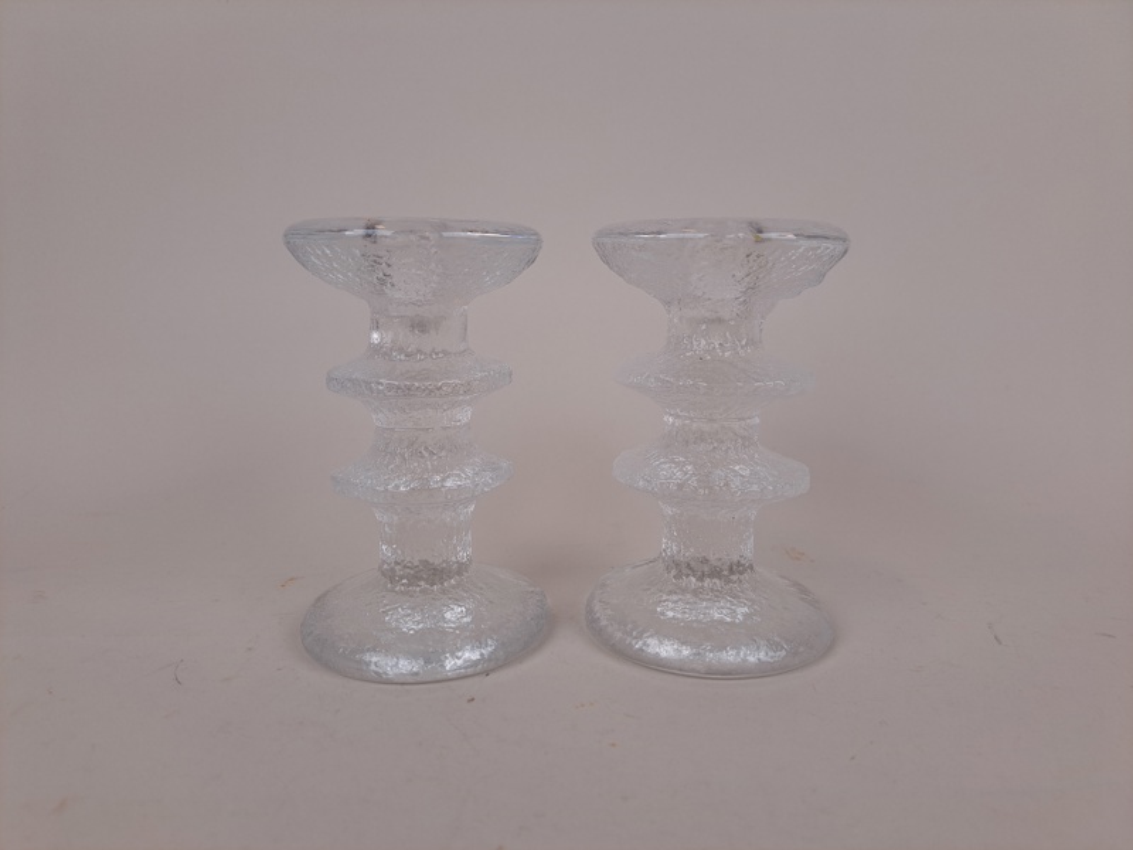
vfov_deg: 56.8
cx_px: 566
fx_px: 786
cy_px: 425
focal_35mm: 24
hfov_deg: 71.6
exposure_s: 1/120
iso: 50
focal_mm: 5.23
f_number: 1.8
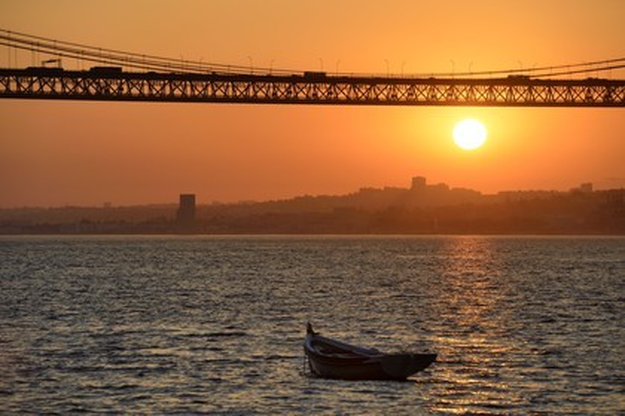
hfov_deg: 10.3
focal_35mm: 200
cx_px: 312
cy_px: 208
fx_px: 3472
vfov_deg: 6.9
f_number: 8
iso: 100
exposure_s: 1/320
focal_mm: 200
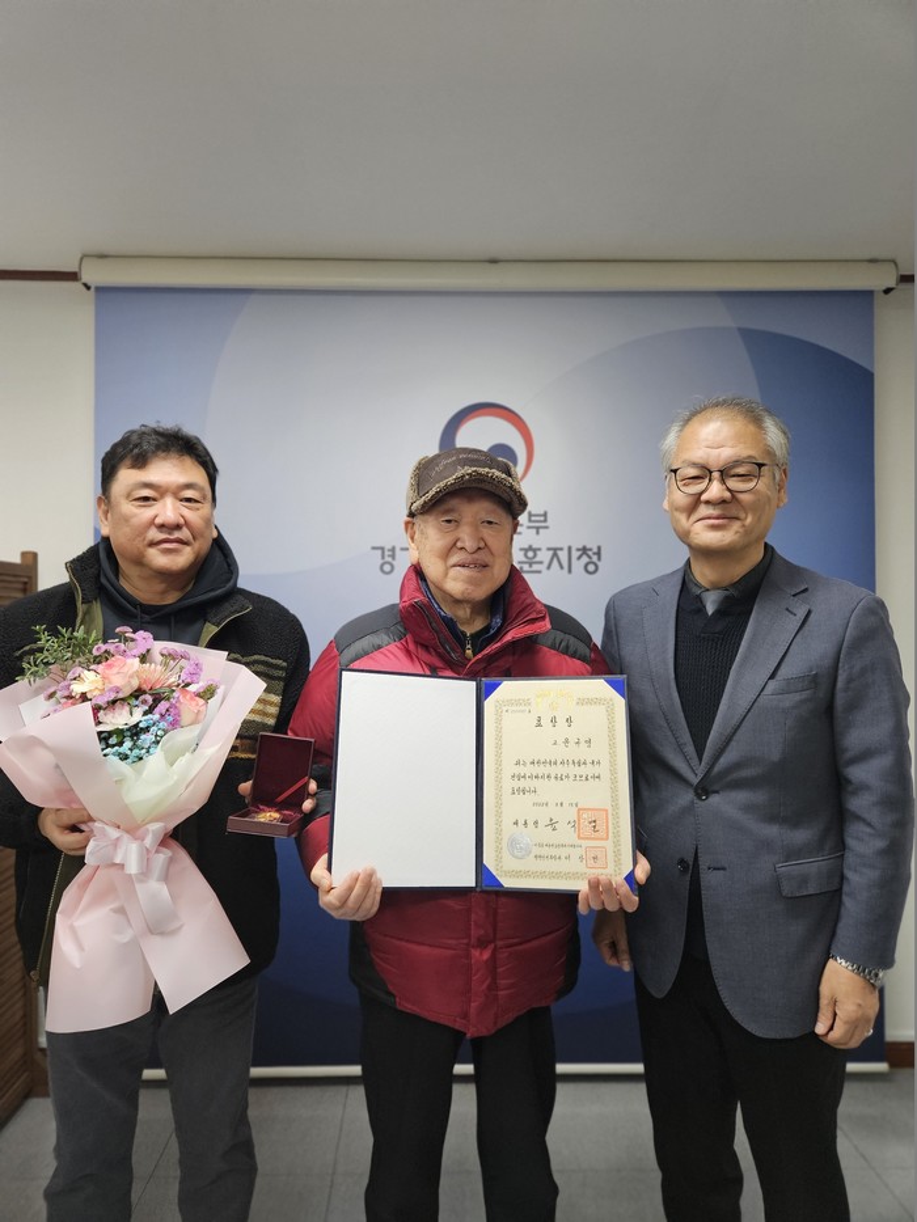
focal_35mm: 23
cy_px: 611
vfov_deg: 73.9
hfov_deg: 58.9
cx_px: 458
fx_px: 812
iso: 400
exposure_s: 1/240
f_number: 1.8
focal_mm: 5.4
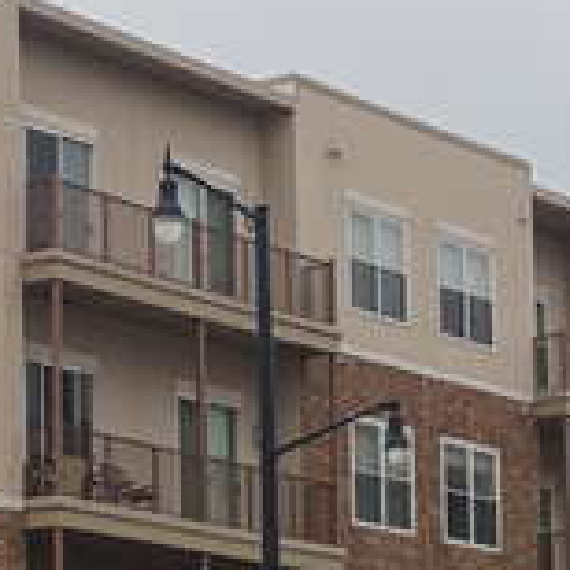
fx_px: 3204
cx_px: 241
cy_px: 613
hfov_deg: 10.2
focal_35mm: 172
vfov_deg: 10.1
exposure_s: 1/80
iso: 100
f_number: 6.3
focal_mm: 26
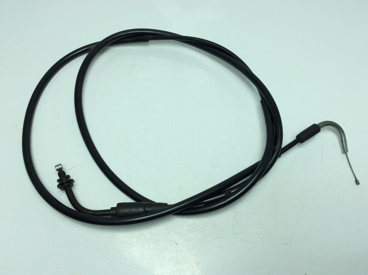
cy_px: 138
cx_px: 184
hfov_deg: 56.9
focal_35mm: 32
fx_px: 340
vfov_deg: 44.1
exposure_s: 1/572
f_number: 2.4
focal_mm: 3.3
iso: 32
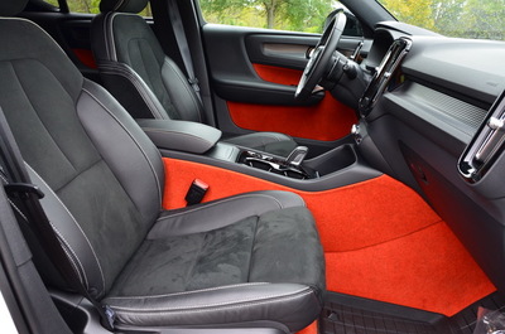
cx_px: 252
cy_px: 167
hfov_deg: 67.5
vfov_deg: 47.7
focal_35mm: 27
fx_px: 378
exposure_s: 1/15
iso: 400
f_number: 8
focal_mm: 18
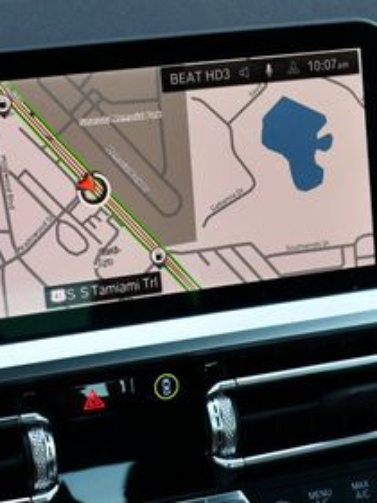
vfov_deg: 22.1
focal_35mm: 88
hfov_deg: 16.7
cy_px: 356
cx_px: 90
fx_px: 1278
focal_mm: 20
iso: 400
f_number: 4.5
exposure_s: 1/250
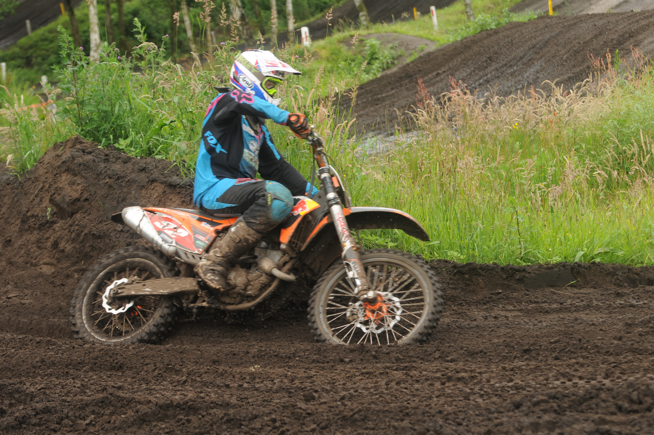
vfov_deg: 13.0
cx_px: 327
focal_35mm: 105
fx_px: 1905
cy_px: 218
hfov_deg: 19.5
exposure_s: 1/500
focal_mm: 70
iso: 200
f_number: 3.5
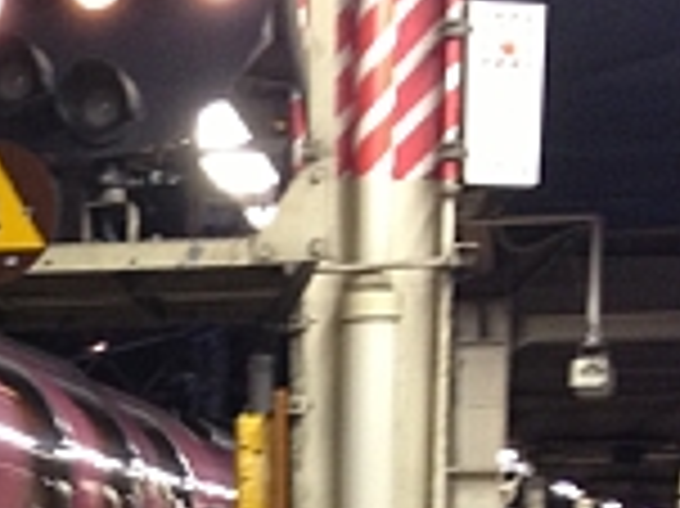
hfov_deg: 13.3
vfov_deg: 10.4
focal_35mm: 139
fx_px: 2728
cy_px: 688
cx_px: -378
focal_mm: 4.28
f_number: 2.4
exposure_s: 1/20
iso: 125
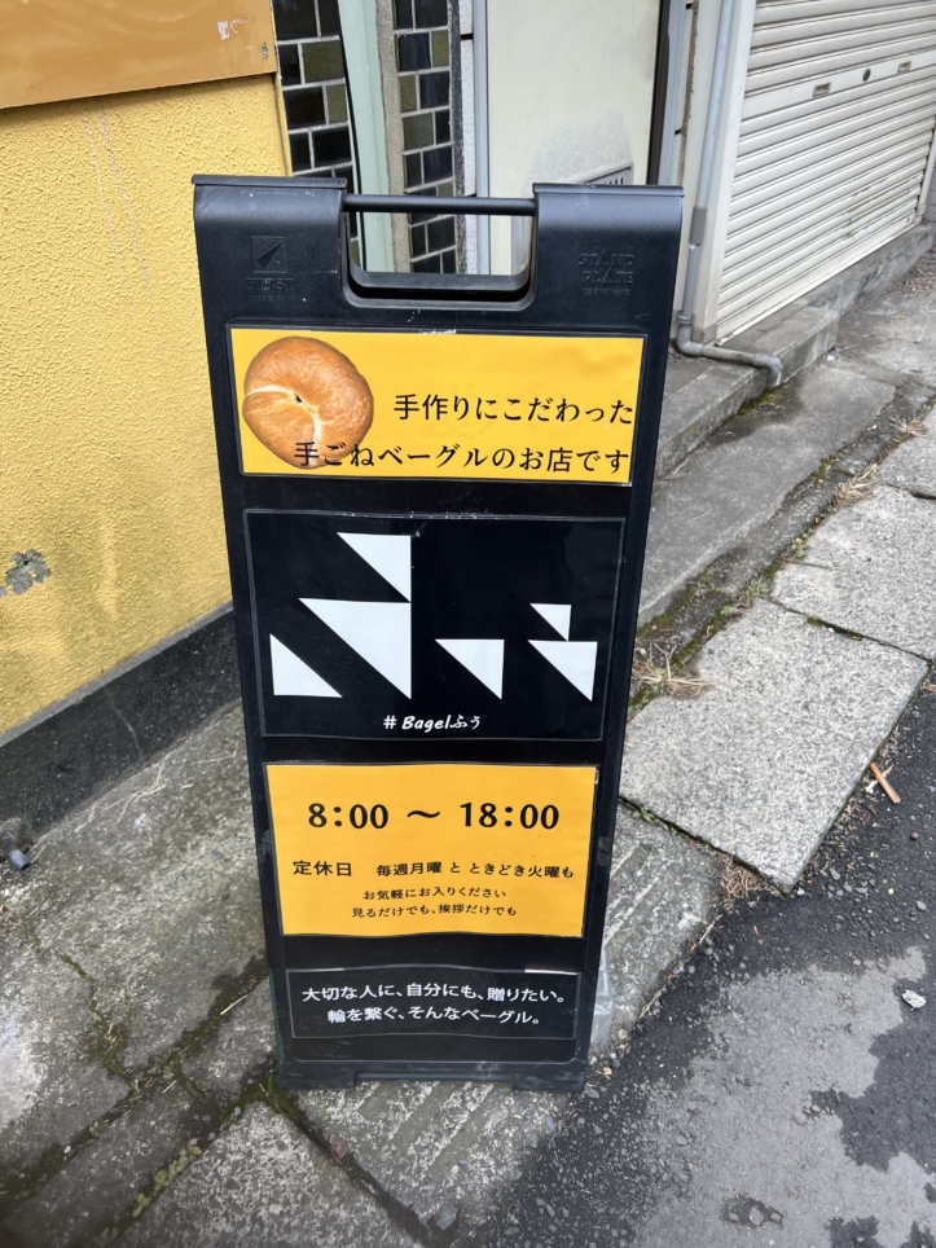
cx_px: 468
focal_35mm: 26
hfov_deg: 53.1
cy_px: 624
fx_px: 937
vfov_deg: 67.3
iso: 50
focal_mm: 5.7
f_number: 1.5
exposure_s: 1/338
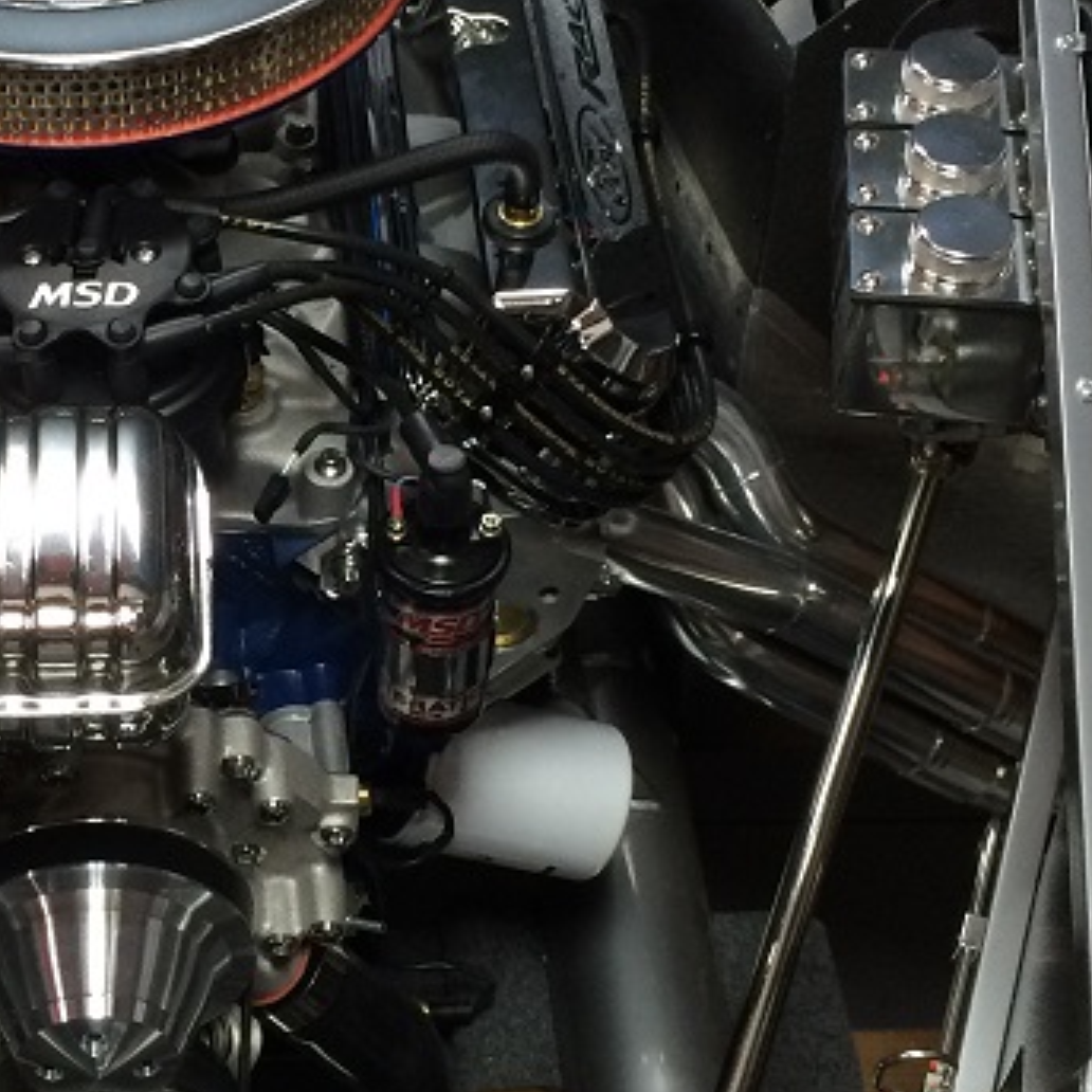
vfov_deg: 23.7
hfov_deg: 23.1
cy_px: 581
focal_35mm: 73
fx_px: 2605
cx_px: 135
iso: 64
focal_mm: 4.15
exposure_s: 1/30
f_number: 2.2
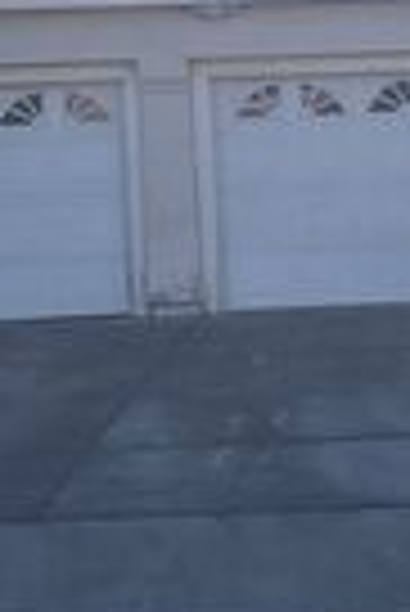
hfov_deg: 12.1
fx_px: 1891
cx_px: 514
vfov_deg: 18.4
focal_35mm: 111
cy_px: 218
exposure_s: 1/1984
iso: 16
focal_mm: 3
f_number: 1.8
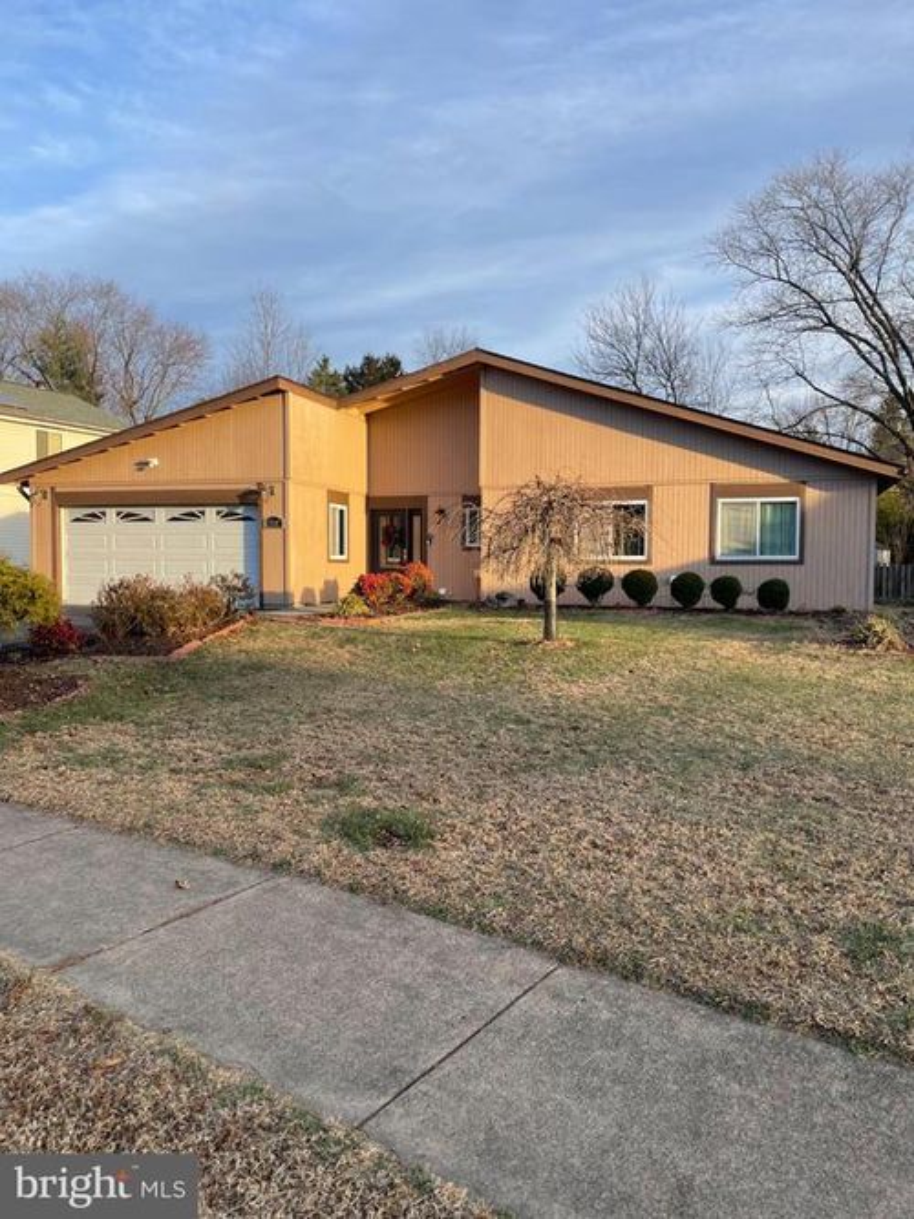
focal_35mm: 26
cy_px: 610
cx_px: 457
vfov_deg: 67.3
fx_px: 916
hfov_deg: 53.0
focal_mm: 4.2
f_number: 1.6
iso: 32
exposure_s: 1/947
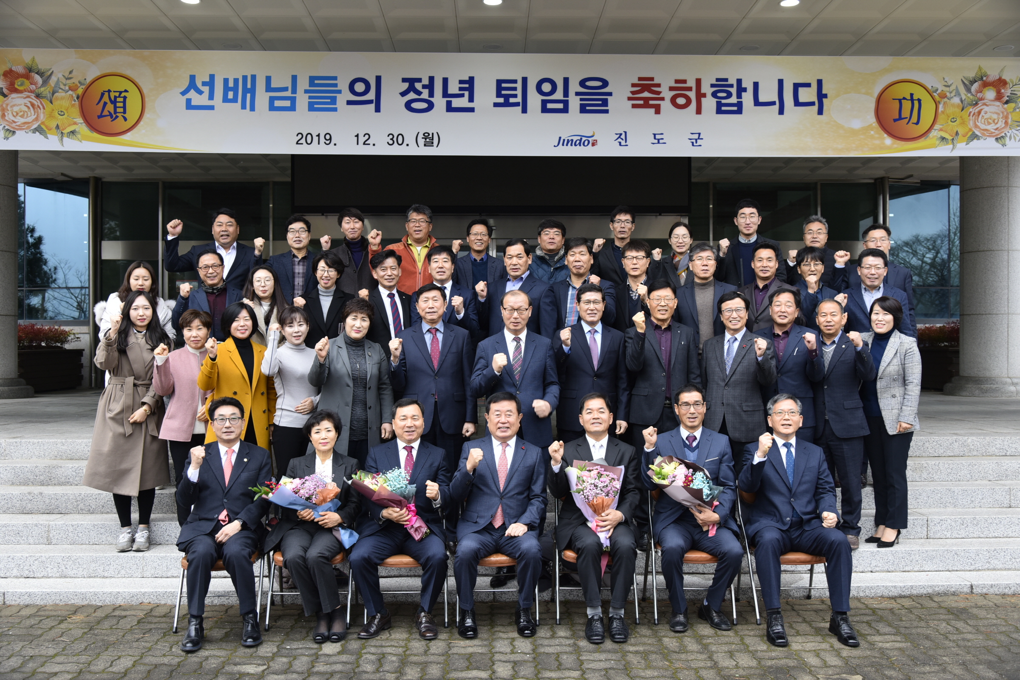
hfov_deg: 58.7
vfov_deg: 41.1
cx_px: 510
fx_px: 907
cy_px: 340
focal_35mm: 32
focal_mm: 32
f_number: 5
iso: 320
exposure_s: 1/125
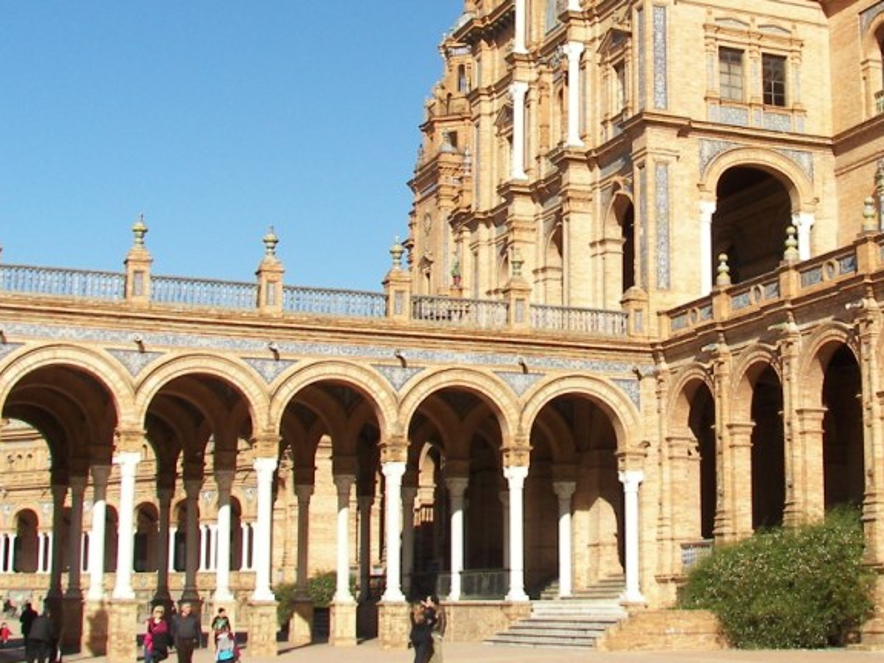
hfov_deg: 30.0
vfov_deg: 22.8
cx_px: 592
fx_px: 1634
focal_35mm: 64
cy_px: 196
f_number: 4
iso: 50
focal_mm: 6
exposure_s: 1/500
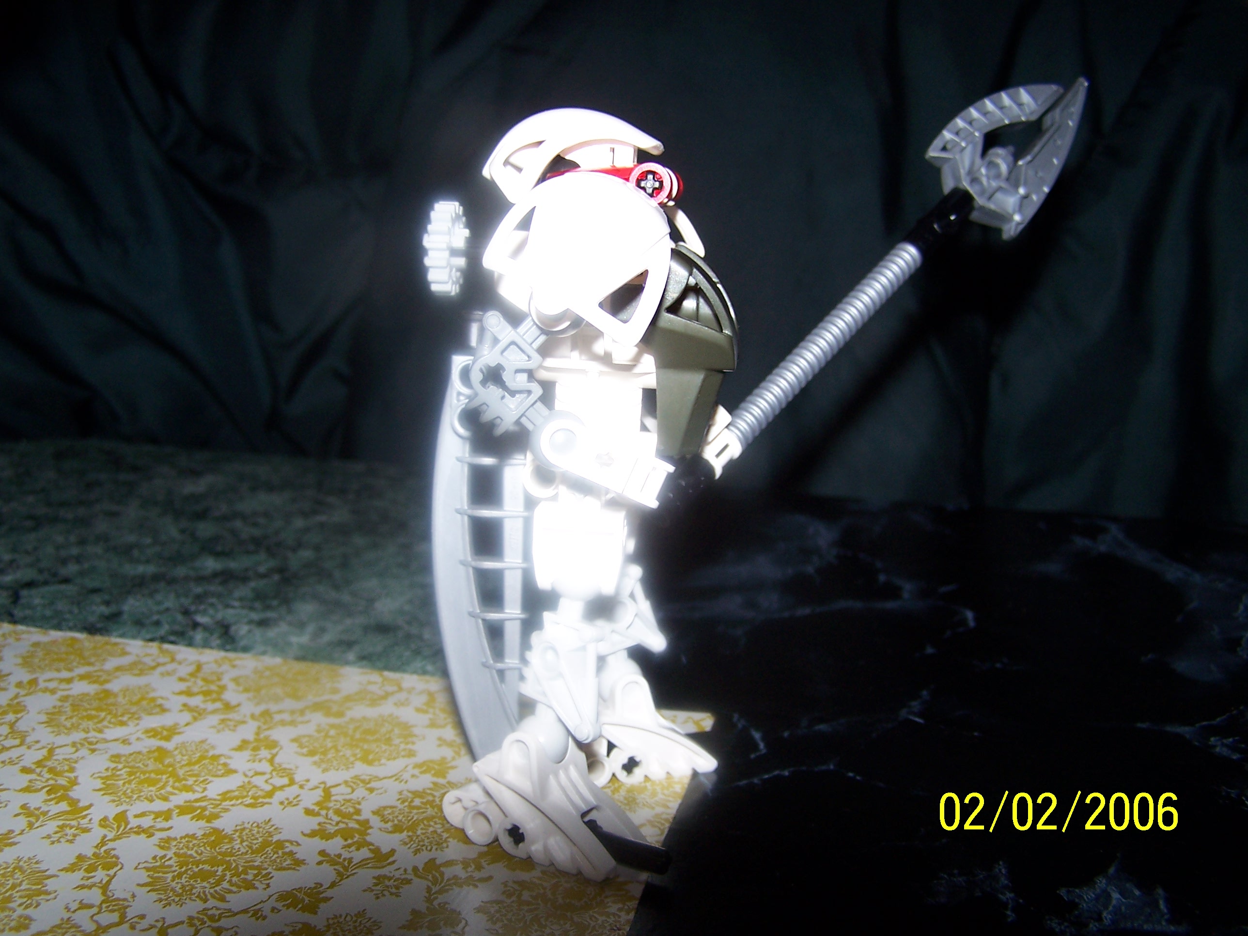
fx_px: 1370
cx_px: 624
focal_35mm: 38
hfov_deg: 49.0
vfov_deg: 37.7
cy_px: 468
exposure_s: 1/60
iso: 80
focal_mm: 6.3
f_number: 2.8
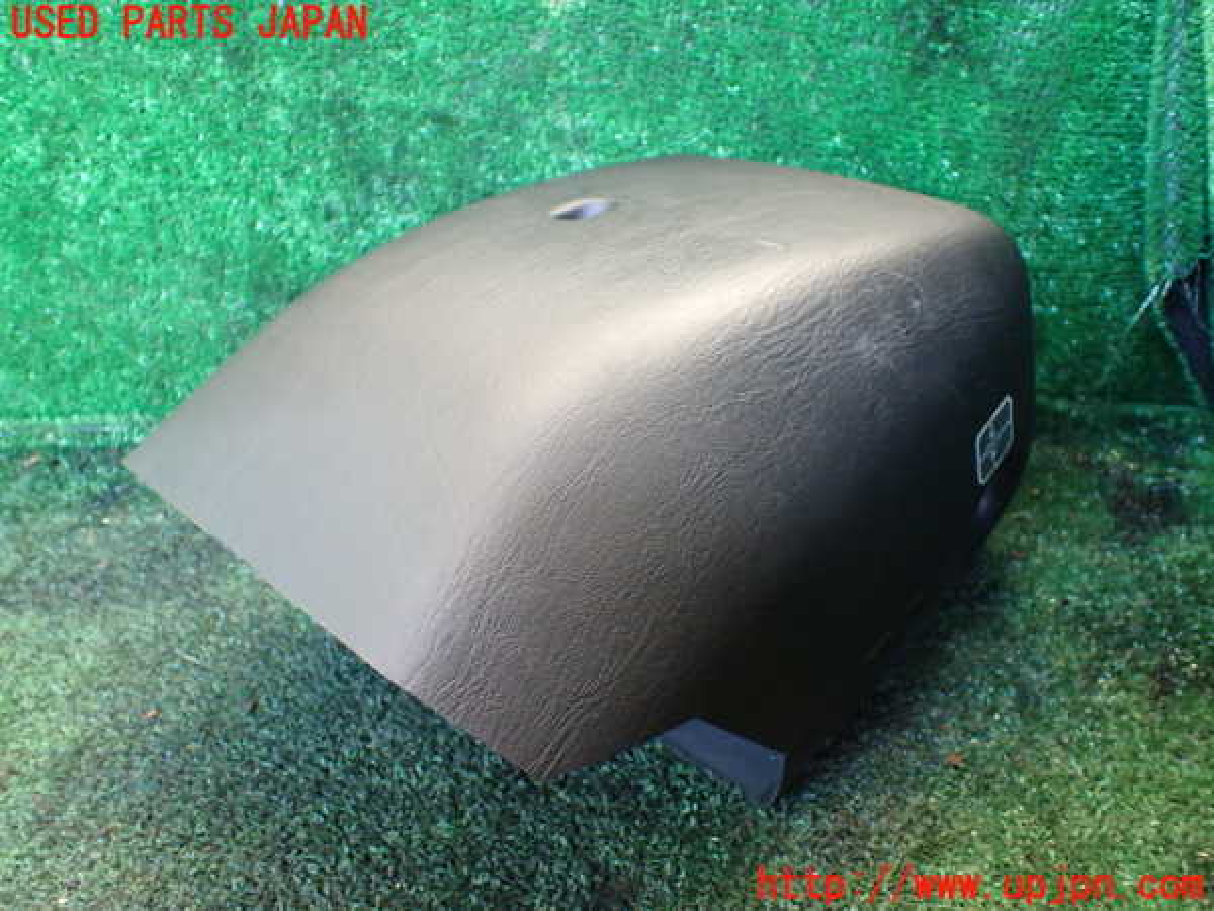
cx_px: 607
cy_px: 456
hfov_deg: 60.0
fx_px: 1052
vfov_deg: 46.8
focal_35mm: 30
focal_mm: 5.4
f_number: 2.3
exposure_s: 1/125
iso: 800
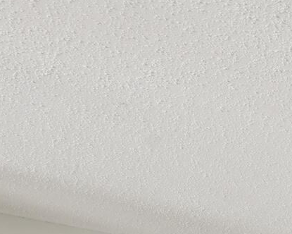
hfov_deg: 12.0
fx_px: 821
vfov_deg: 13.3
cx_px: 839
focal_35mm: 95
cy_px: 504
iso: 100
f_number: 13
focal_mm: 14
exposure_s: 1/2.5
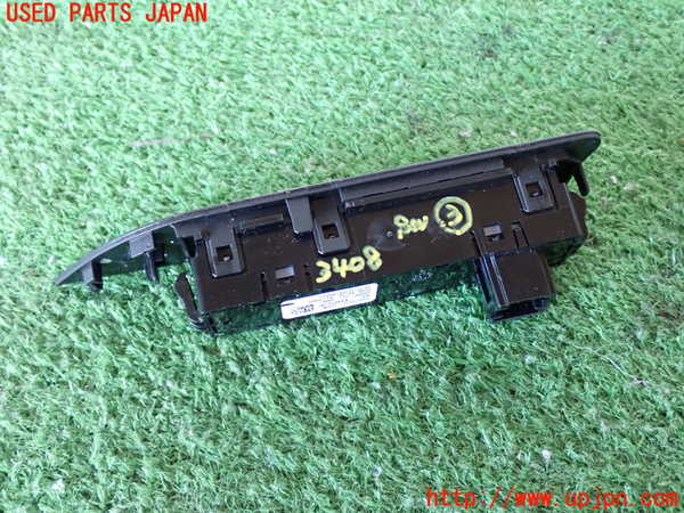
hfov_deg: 42.9
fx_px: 869
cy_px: 256
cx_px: 342
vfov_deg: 32.9
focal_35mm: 44
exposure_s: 1/25
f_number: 2.9
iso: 800
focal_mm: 7.84
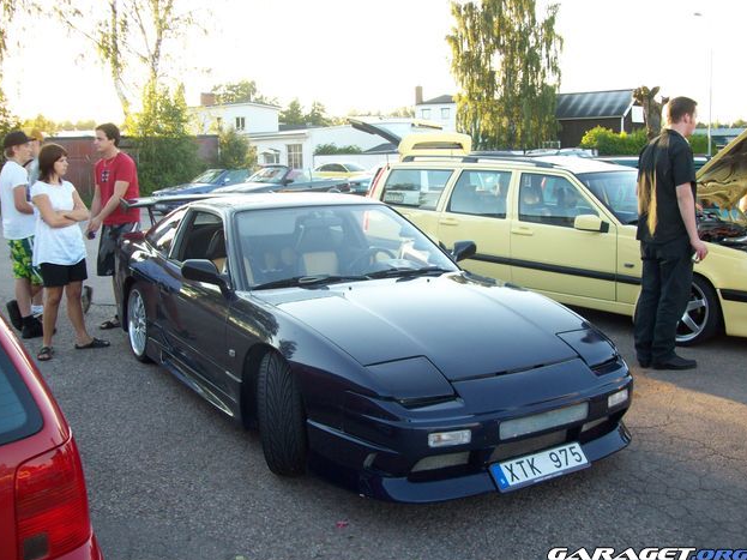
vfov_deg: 38.7
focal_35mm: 37
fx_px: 798
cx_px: 369
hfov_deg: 50.1
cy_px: 278
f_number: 2.7
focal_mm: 6
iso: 80
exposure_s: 1/79.6
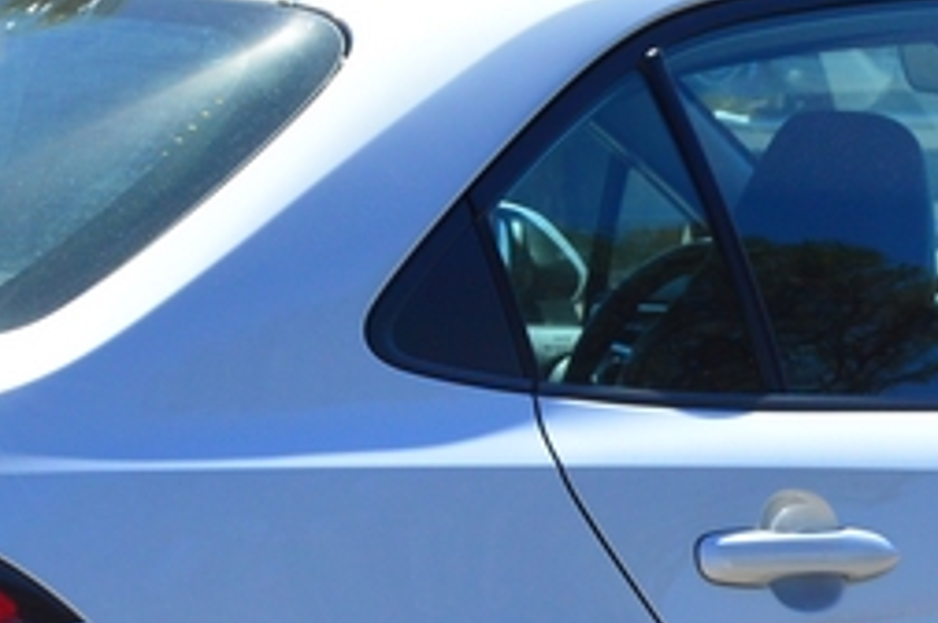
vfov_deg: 5.1
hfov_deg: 7.6
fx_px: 7052
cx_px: 302
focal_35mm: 271
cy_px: 445
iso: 200
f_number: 7.1
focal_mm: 38
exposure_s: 1/500
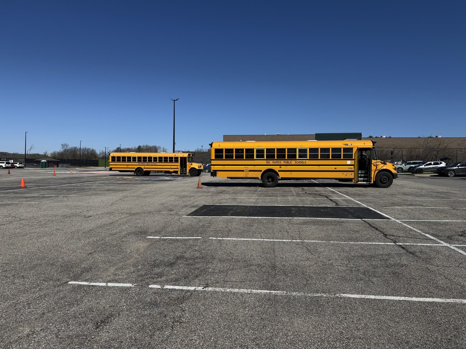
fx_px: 323
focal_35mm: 24
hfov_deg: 71.6
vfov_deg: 56.8
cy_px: 174
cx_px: 233
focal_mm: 6.76
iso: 80
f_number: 1.78
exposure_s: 1/9091
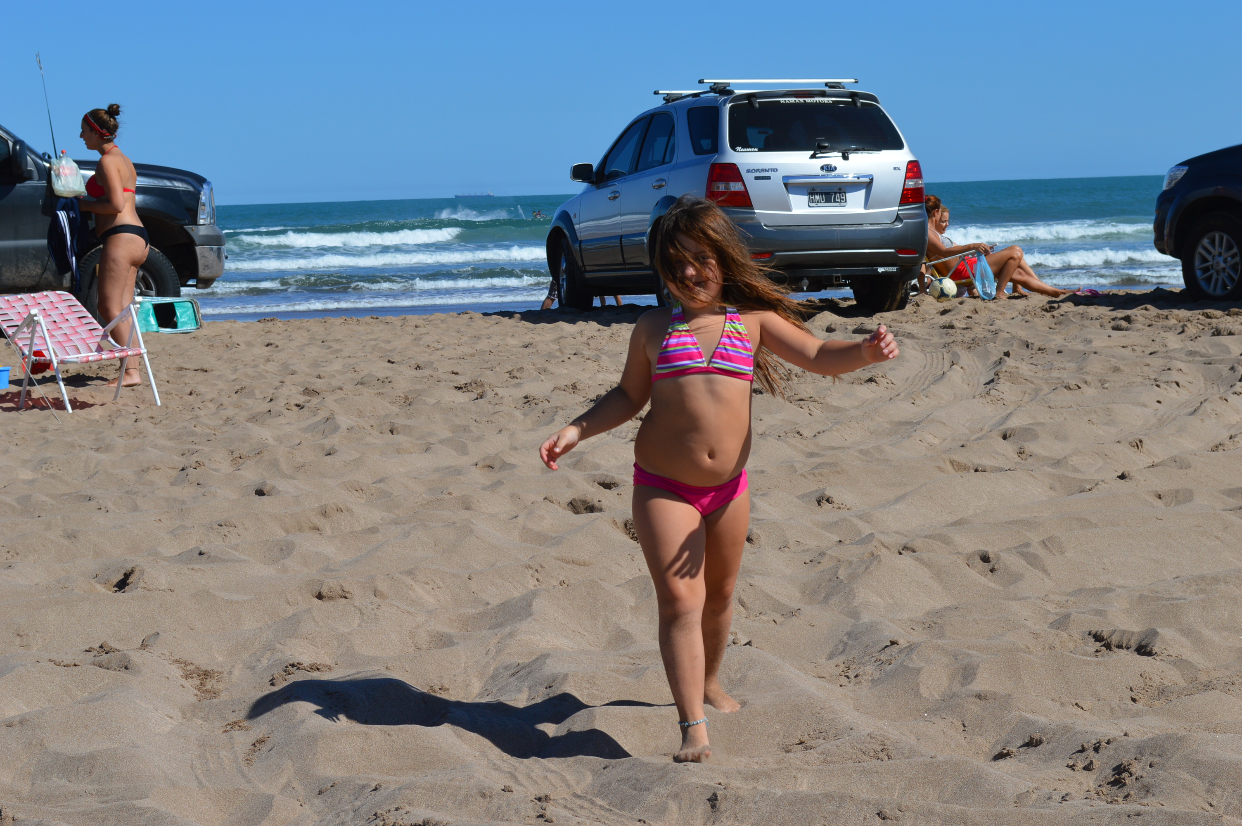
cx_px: 621
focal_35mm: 72
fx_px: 2482
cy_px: 413
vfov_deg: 18.9
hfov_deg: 28.1
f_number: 9
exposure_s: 1/320
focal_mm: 48
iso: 100
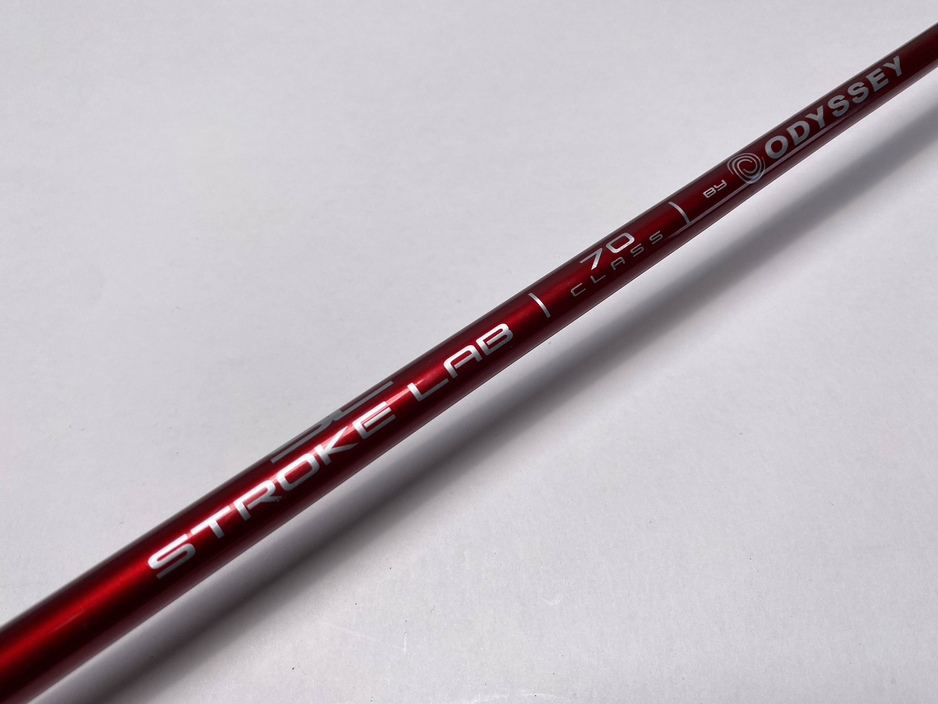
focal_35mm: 26
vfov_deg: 53.1
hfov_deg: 67.3
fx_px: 705
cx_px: 469
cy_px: 352
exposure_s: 1/1053
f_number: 1.8
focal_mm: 4.25
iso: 32
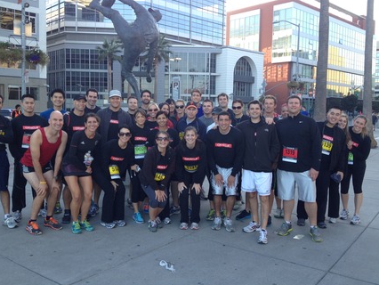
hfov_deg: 50.1
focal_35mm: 37
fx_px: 405
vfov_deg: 38.7
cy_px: 135
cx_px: 183
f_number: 2.4
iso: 64
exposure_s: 1/162
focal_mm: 4.28
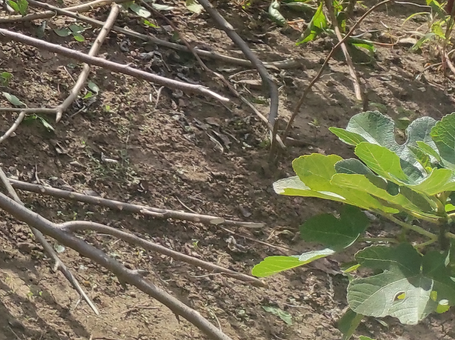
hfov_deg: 16.2
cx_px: -409
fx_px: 1287
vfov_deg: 14.3
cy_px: -129
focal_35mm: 98
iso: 100
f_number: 1.89
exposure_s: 1/2225
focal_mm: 5.43
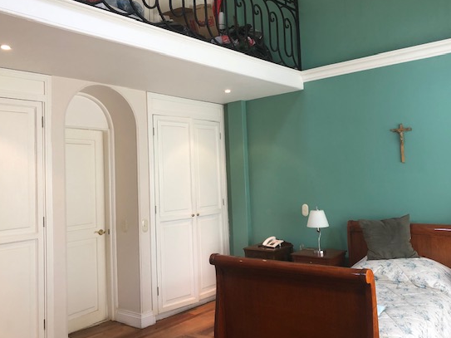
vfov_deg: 42.9
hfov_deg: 55.4
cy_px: 155
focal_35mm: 33
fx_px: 430
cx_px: 228
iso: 32
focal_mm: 3.99
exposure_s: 1/30
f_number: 1.8
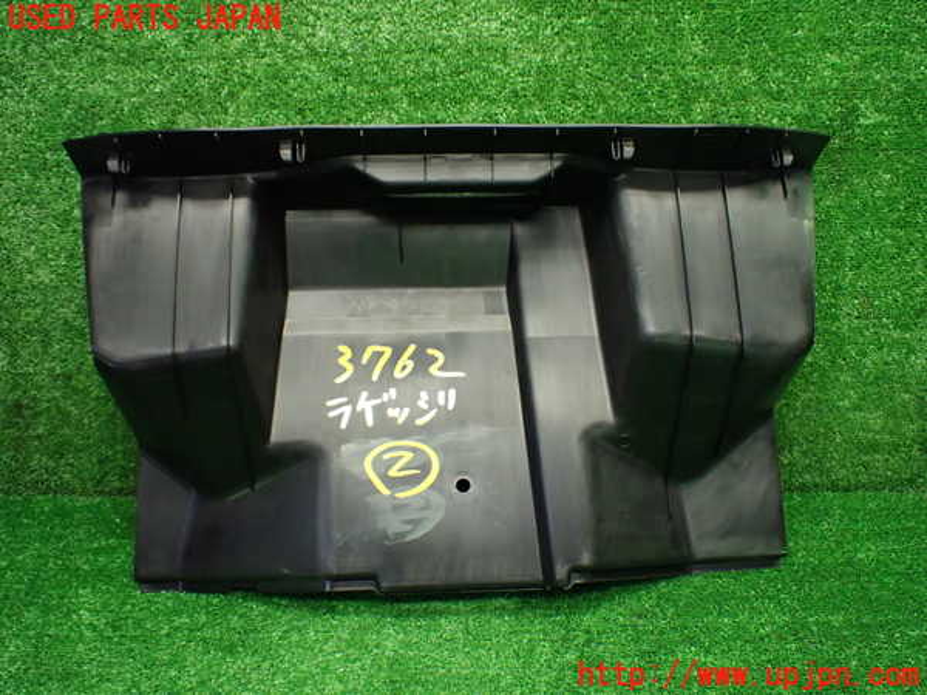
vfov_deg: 46.8
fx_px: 803
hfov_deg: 60.0
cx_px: 464
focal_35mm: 30
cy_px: 348
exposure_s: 1/125
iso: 800
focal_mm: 5.4
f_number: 2.3
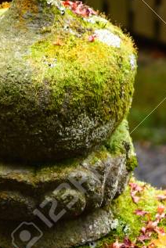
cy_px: 341
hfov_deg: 3.2
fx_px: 2967
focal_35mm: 430
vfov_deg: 4.8
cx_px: 33
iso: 320
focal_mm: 105
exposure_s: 1/125
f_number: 5.6
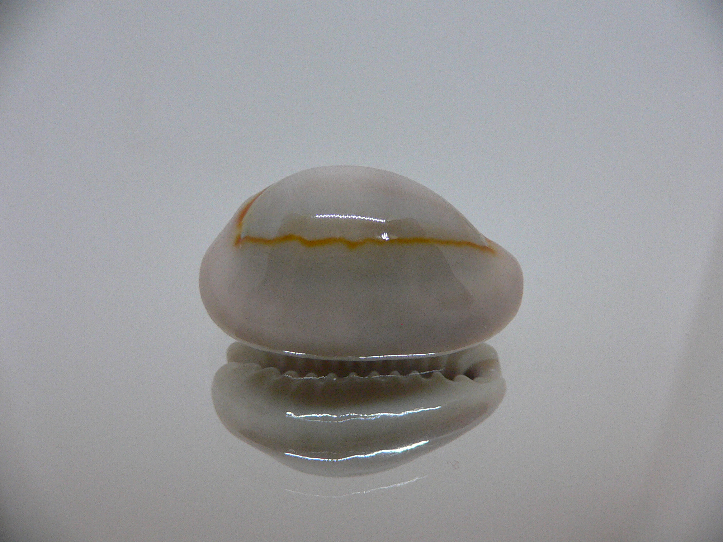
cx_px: 362
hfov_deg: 52.6
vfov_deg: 40.7
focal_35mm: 35
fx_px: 731
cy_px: 271
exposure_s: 1/60
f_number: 2.8
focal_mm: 4.6
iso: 200
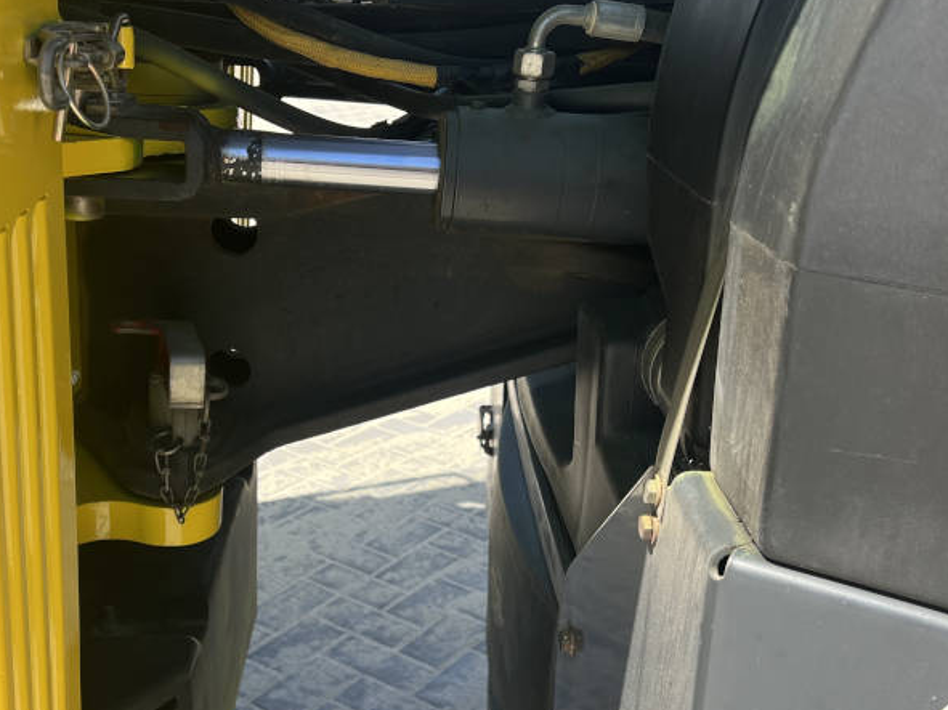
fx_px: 1205
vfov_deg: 32.7
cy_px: 450
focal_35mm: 44
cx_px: 383
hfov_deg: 42.8
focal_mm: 5.7
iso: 50
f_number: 1.5
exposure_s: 1/1412
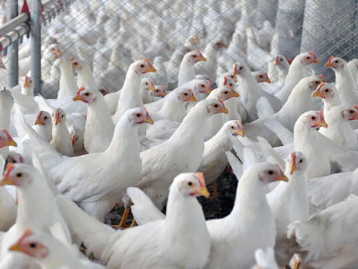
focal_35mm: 136
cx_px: 155
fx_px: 1406
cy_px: 133
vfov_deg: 10.9
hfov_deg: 14.5
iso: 1250
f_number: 5.6
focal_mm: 80
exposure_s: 1/320
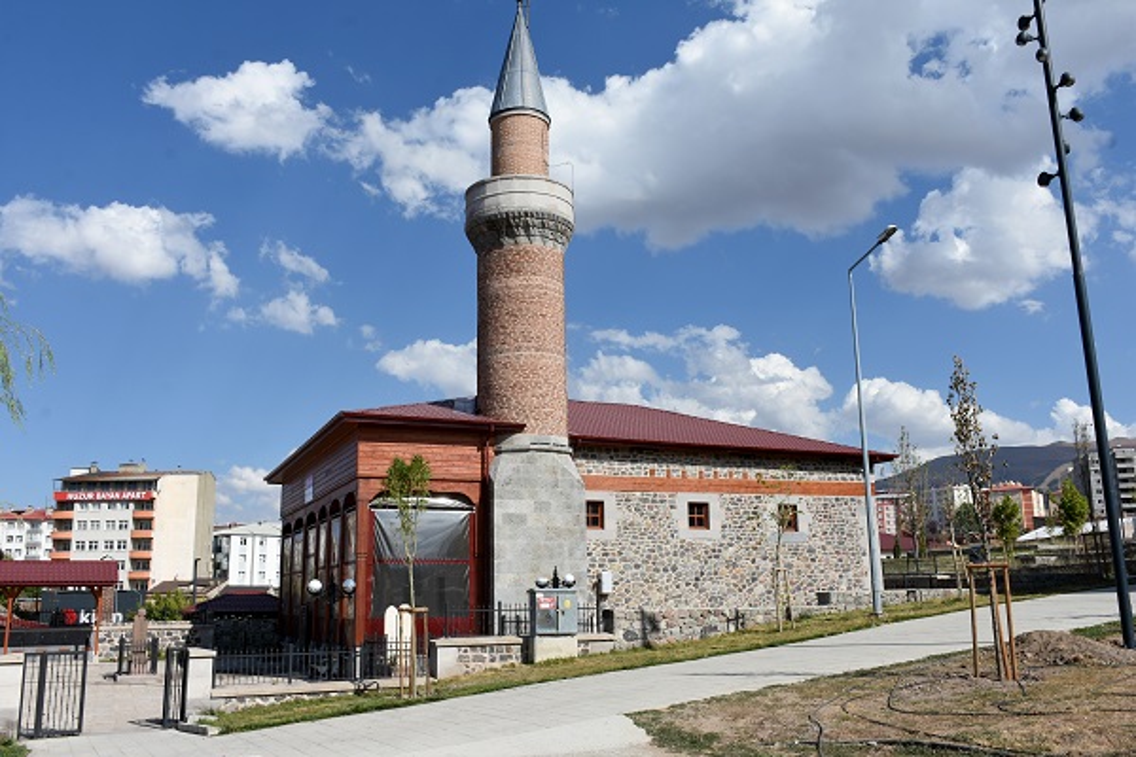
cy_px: 378
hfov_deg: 57.2
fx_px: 1041
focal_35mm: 33
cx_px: 568
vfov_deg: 40.0
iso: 125
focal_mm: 22
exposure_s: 1/250
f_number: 11
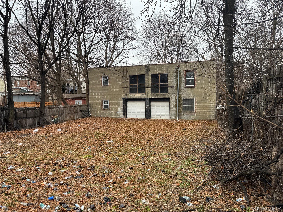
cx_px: 142
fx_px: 196
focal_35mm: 24
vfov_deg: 56.8
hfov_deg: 71.6
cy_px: 106
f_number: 1.78
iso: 64
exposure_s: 1/241
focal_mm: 6.76
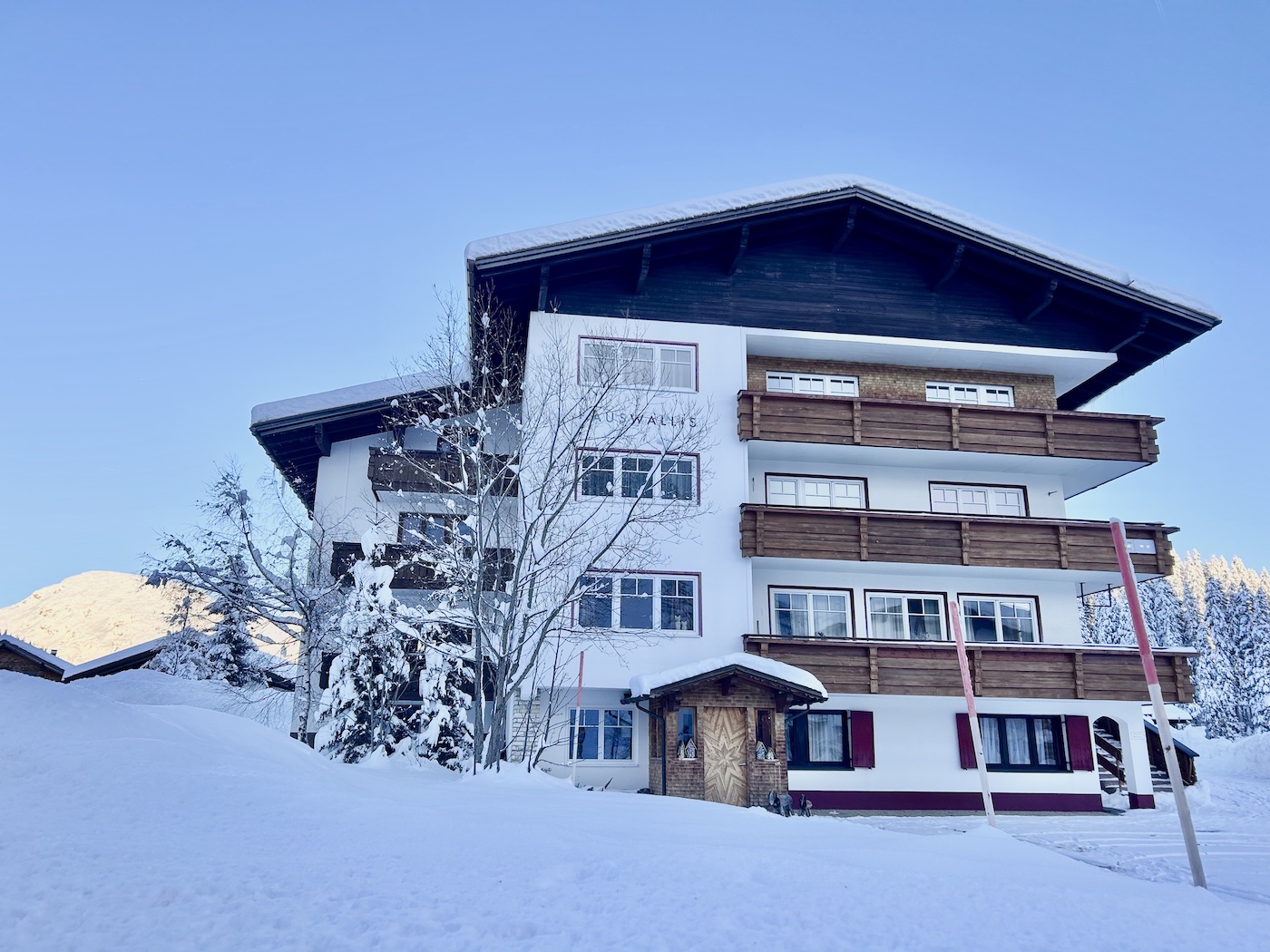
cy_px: 476
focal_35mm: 26
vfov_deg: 53.1
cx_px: 635
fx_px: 954
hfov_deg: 67.3
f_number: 1.5
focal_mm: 5.7
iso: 50
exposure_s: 1/1000
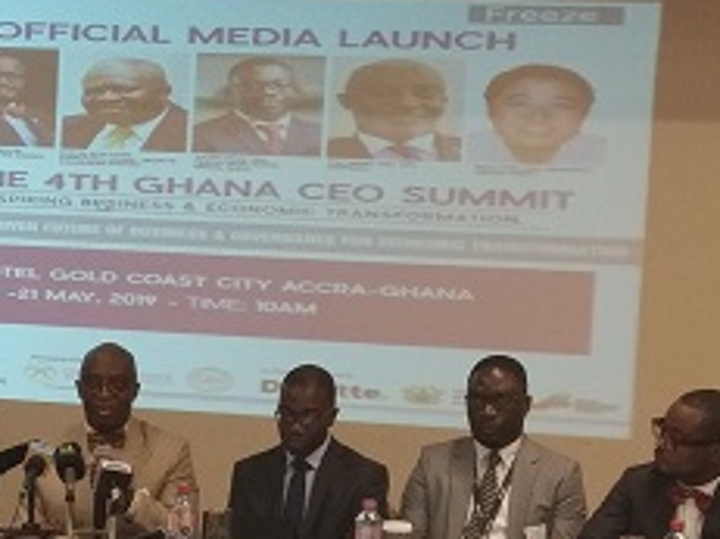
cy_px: 449
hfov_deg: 40.9
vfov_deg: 31.1
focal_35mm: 45
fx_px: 935
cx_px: 184
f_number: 2.2
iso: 320
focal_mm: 3.82
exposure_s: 1/33
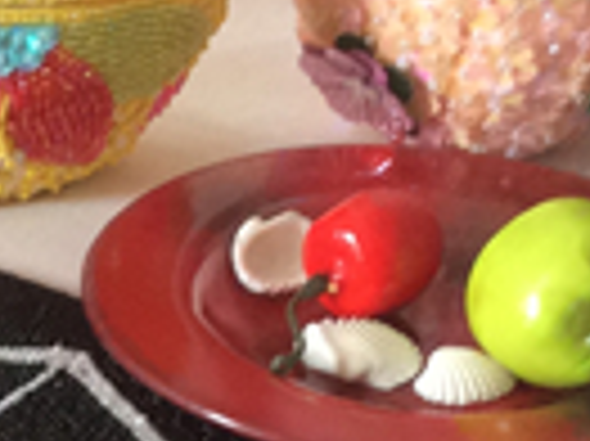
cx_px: -441
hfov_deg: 11.8
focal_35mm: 156
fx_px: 2656
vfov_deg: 9.3
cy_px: 639
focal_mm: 3.3
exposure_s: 1/25
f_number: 2.4
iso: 80
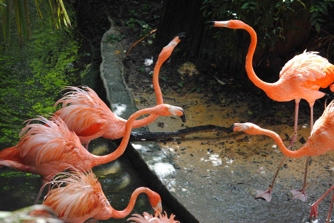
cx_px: 167
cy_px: 112
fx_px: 1282
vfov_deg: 10.0
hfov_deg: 14.8
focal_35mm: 138
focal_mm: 92
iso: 200
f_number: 4.5
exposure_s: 1/200
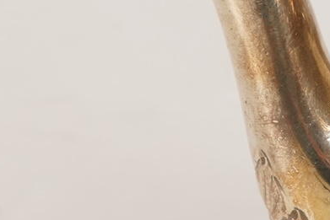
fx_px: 1660
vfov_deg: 7.6
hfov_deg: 11.3
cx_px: 263
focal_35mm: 181
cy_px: 38
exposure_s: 1/125
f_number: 22
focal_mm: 30
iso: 400
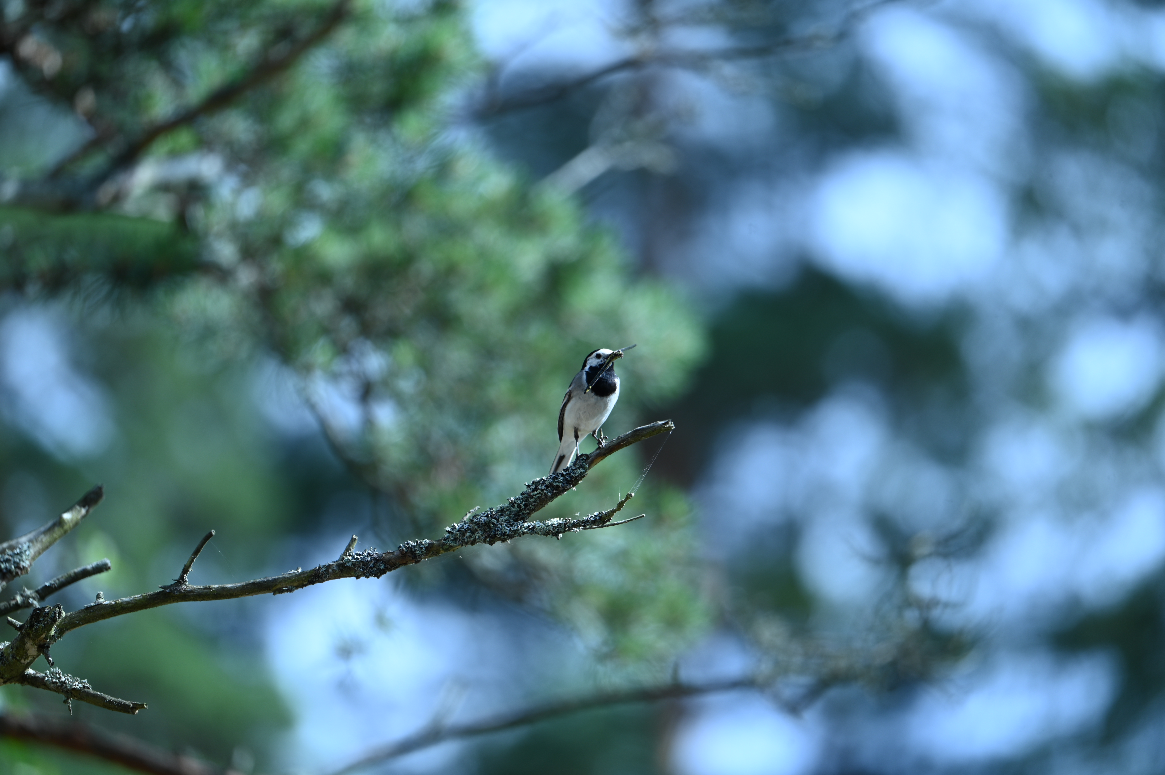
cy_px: 388
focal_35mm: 500
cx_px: 582
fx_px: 16169
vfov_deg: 2.7
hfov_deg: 4.1
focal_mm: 500
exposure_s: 1/160
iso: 100
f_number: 6.7
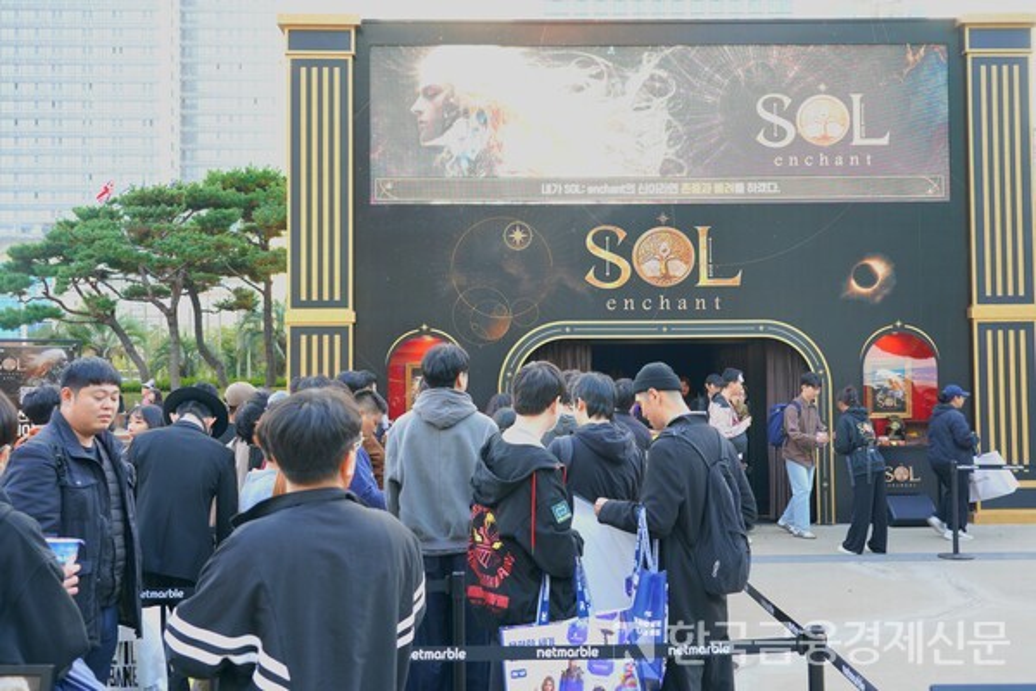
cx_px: 518
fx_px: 1007
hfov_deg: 54.4
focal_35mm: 35
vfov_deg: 37.9
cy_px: 346
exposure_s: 1/60.2
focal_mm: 35
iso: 400
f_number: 5
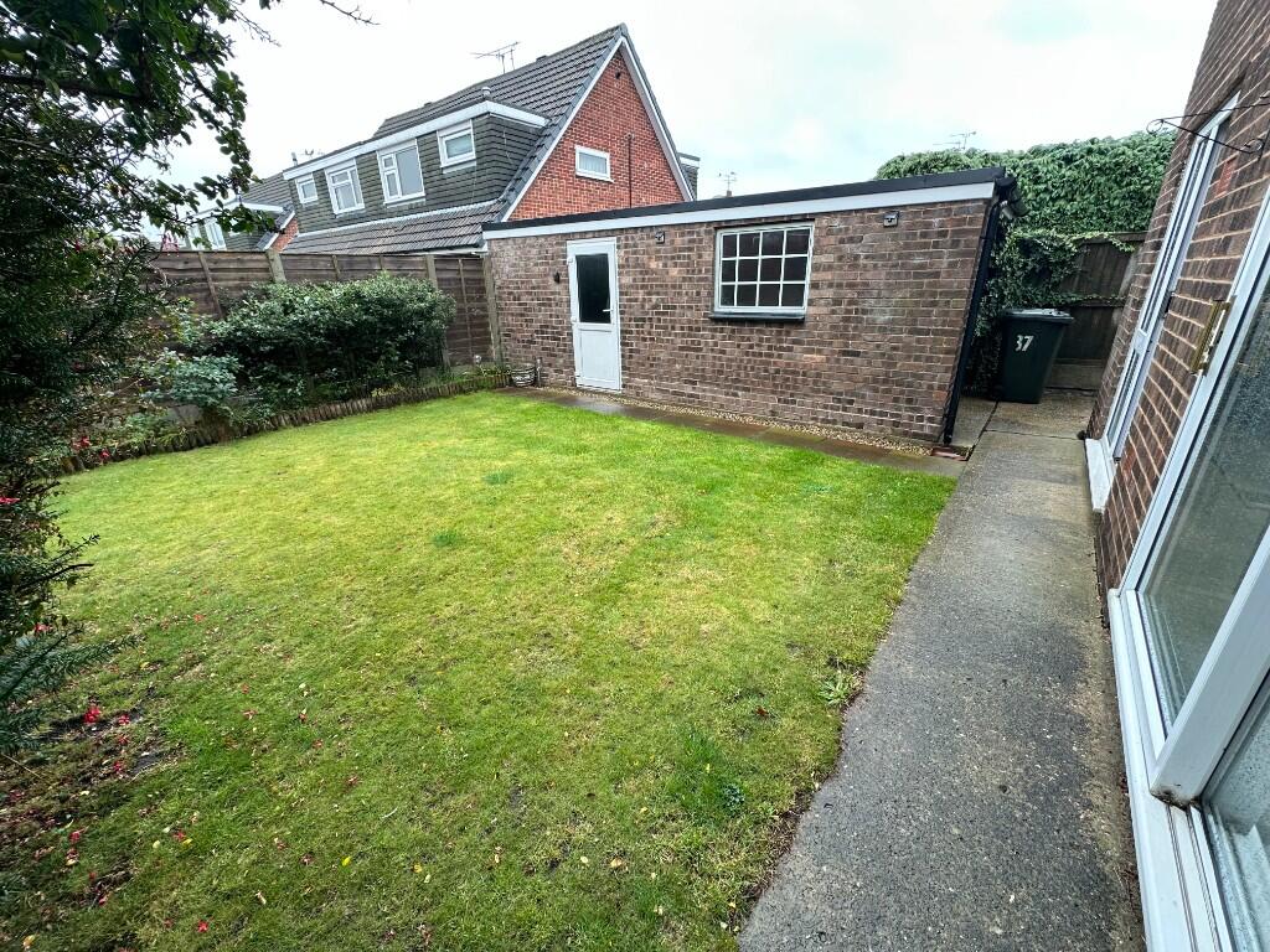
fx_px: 514
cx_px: 635
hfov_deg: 102.1
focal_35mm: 14
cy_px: 476
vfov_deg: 85.7
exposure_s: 1/99
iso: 50
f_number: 2.2
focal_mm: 2.22
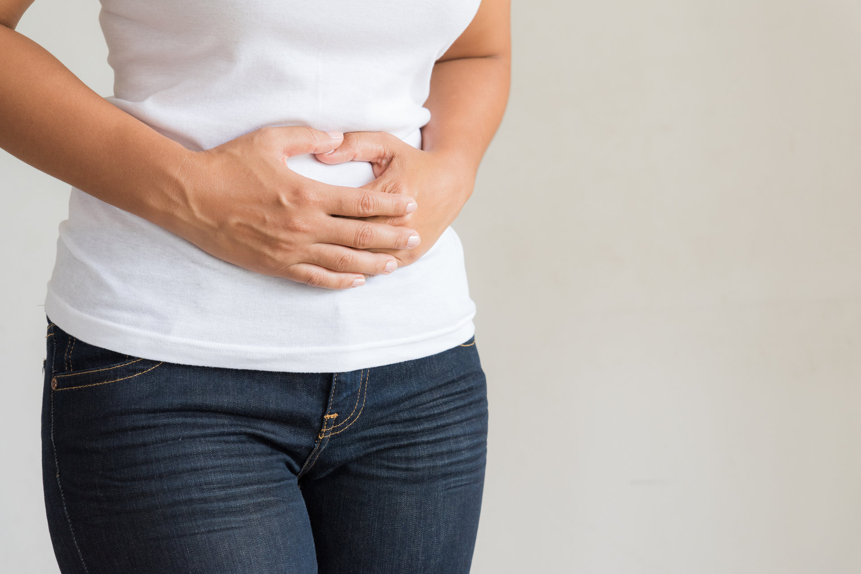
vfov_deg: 19.5
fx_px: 1674
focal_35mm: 70
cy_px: 287
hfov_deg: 28.8
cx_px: 430
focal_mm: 70
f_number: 5.6
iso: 1000
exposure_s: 1/80
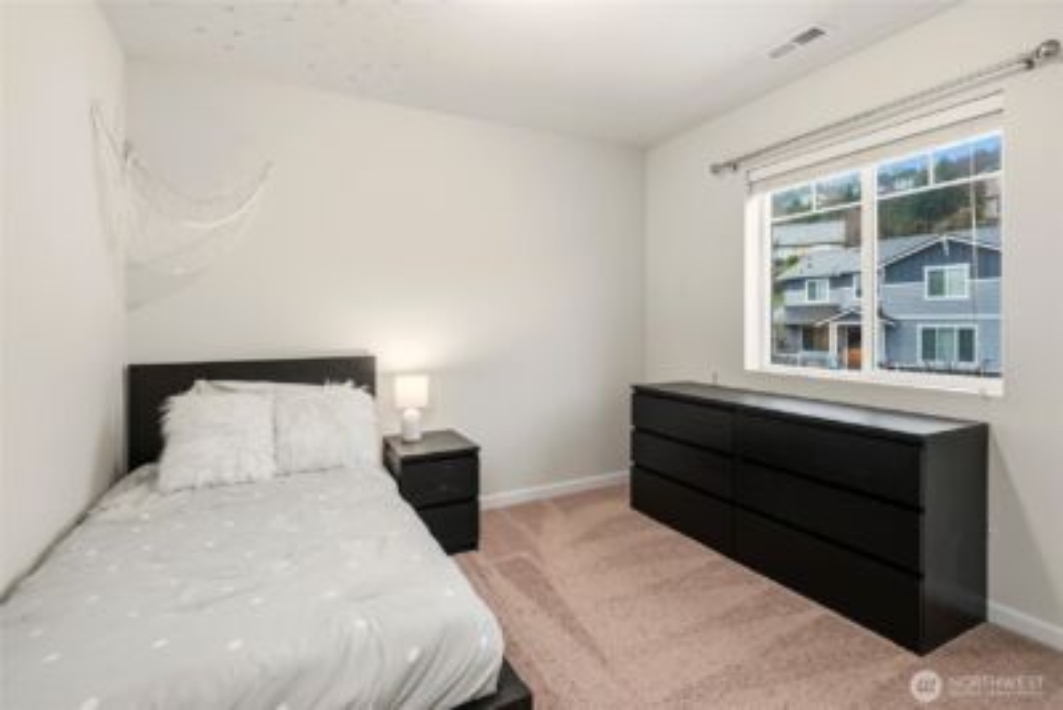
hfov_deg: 96.7
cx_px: 532
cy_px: 355
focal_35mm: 16
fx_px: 473
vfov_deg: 73.8
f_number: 7.1
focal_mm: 16
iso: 125
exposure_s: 1/60
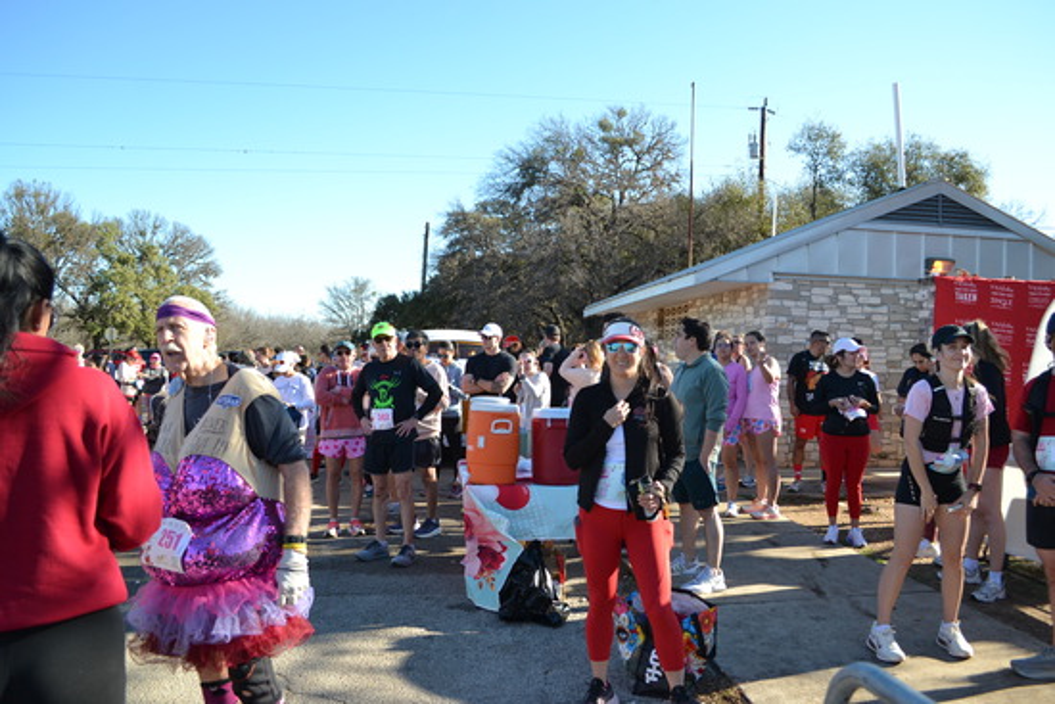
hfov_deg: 67.4
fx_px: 791
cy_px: 352
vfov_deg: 48.0
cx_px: 528
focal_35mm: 27
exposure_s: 1/1000
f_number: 4.5
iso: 400
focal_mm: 18
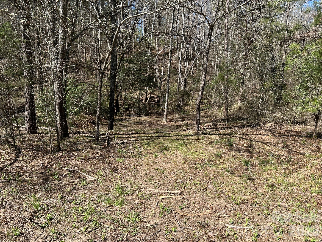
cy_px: 121
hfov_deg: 67.3
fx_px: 242
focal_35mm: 26
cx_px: 161
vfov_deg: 53.1
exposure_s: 1/1901
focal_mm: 5.7
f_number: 1.5
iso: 50
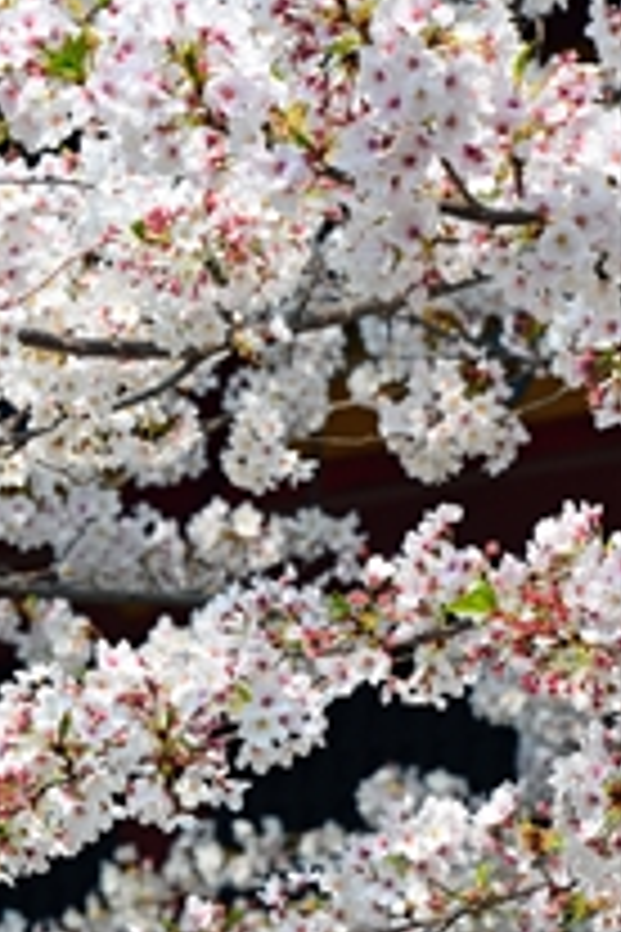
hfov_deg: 4.4
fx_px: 7995
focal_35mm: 309
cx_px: 25
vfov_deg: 6.7
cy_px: 765
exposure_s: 1/250
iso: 200
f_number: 8
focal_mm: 160
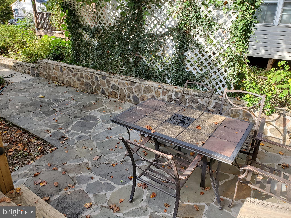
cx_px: 146
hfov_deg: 67.3
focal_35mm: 26
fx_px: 219
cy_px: 109
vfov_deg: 53.1
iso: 50
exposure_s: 1/265
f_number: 2.4
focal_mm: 4.3
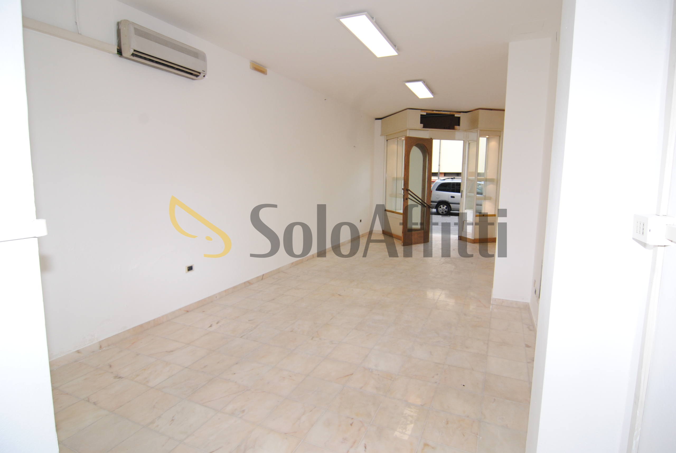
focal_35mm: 18
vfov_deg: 67.5
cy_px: 226
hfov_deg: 89.9
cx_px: 338
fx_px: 338
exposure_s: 1/125
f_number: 5.6
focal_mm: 12
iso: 400
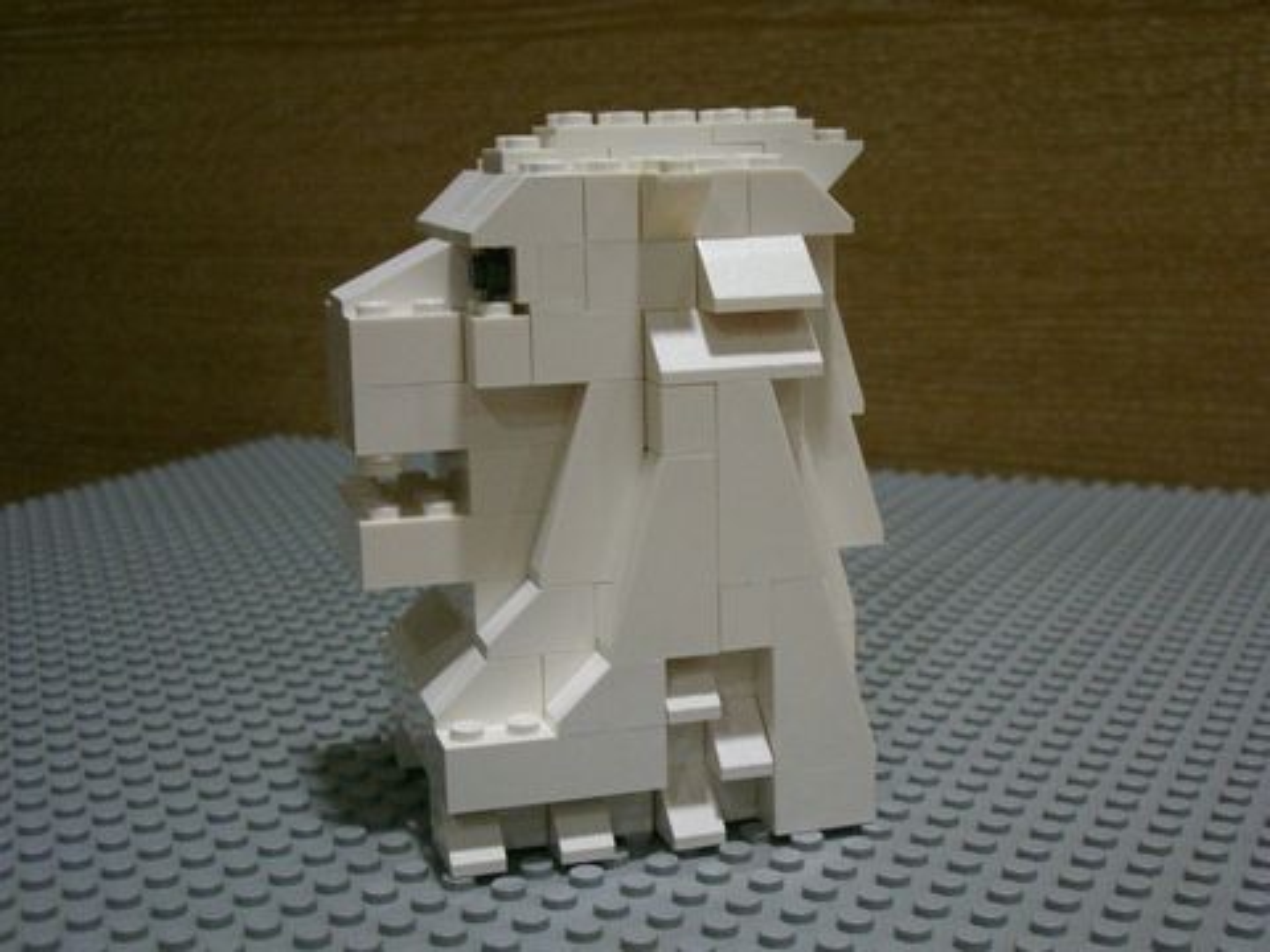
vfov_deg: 29.1
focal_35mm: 50
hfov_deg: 38.2
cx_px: 635
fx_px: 1834
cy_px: 476
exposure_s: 1/25
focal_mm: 8.2
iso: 400
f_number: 3.1
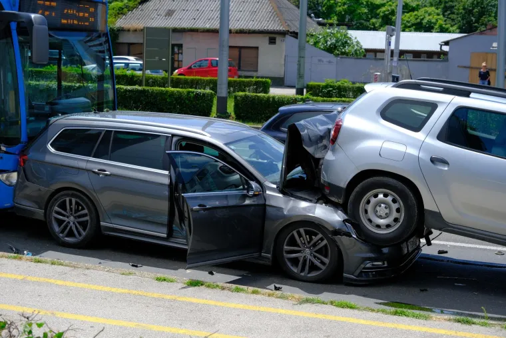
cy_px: 169
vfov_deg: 21.9
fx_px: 872
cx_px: 253
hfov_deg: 32.4
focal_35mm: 62
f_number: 4
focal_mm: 41.4
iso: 200
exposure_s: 1/1250
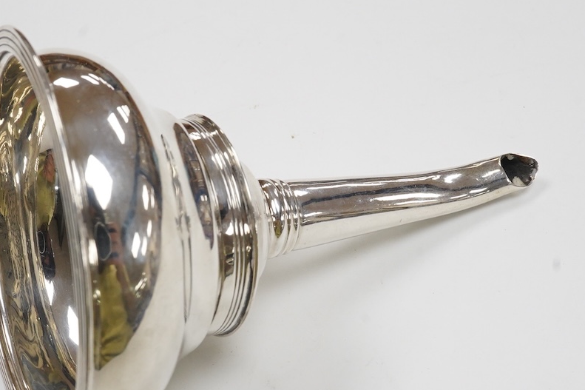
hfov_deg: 31.4
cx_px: 261
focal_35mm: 64
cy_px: 258
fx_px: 1040
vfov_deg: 21.2
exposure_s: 1/100
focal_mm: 30
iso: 2500
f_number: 20
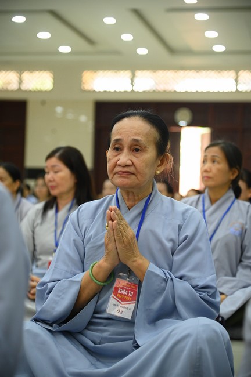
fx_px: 891
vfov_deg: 23.9
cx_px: 126
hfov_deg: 16.0
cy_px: 188
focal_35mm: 85
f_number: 4
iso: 3200
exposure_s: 1/160
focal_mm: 85
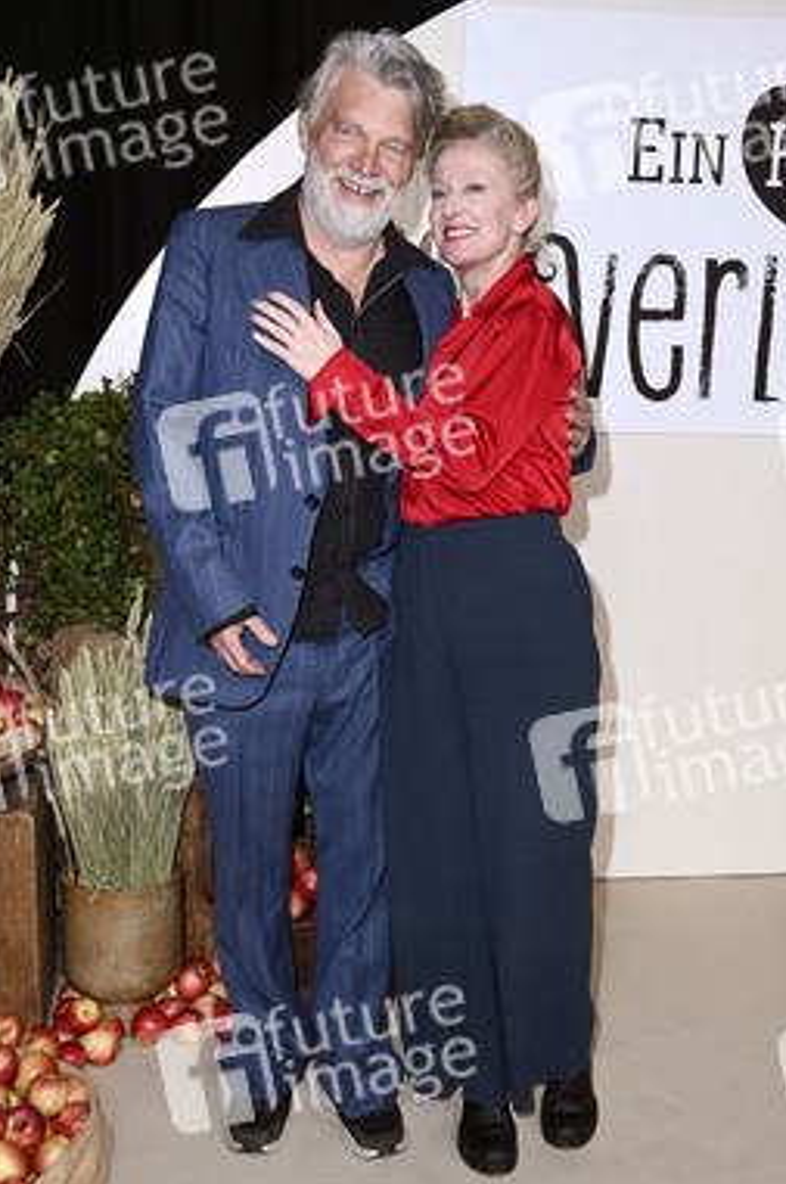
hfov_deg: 31.8
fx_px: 1379
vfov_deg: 46.5
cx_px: 407
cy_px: 594
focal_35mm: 42
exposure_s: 1/250
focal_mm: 40
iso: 500
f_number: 5
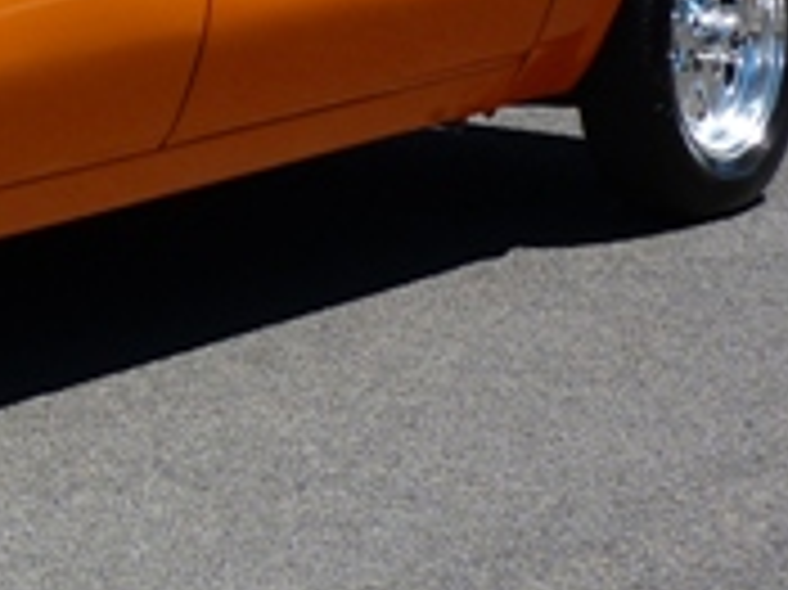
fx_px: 3753
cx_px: -396
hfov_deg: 11.5
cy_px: -27
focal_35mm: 165
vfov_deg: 8.9
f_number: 3.1
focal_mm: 7.4
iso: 80
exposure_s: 1/640
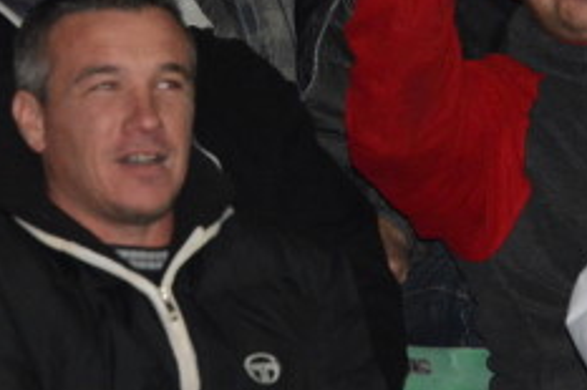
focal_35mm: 631
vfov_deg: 2.2
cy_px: -9
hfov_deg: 3.3
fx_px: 10281
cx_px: 232
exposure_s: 1/250
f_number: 8
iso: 6400
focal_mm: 210
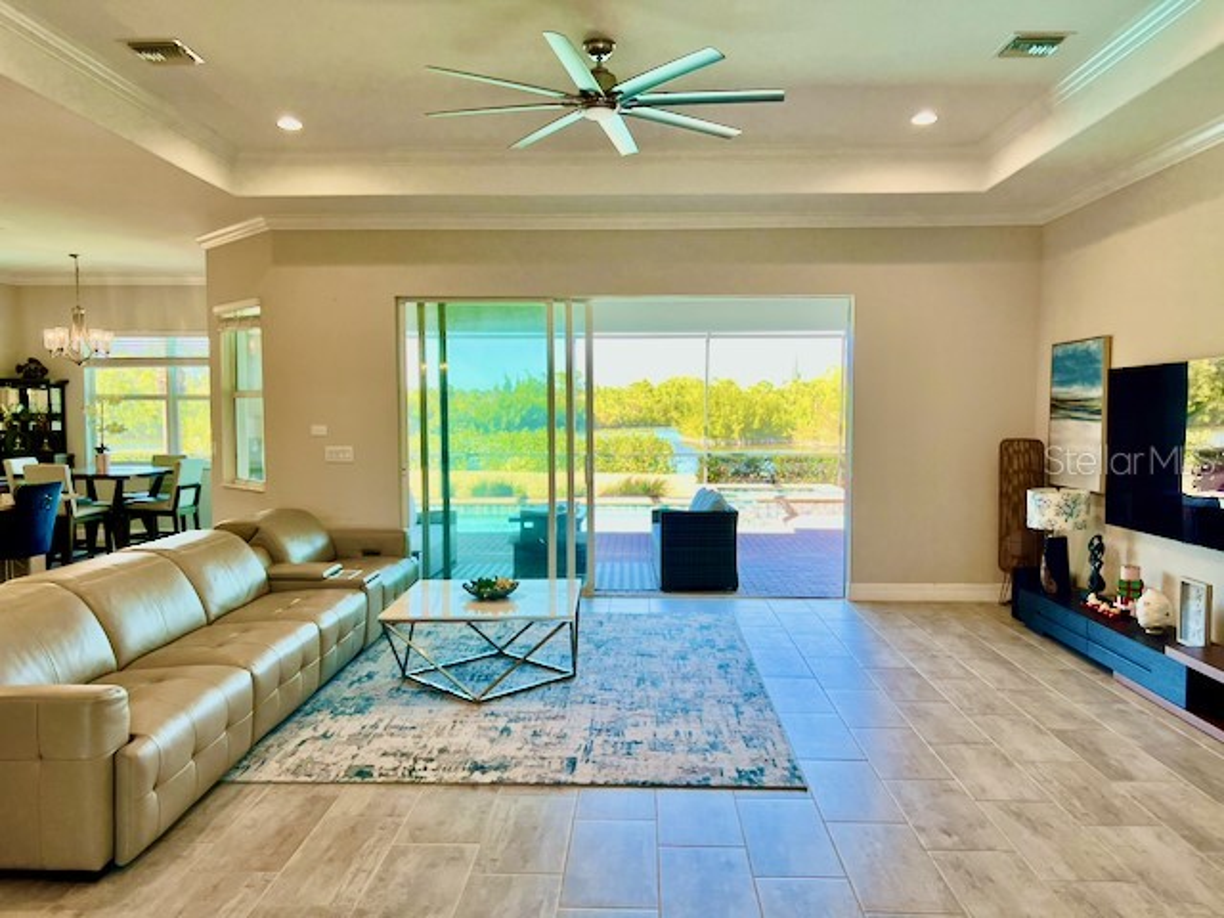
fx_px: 919
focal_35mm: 26
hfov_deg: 67.3
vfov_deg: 53.1
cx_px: 612
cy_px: 459
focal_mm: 5.7
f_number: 1.5
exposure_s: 1/120
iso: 40
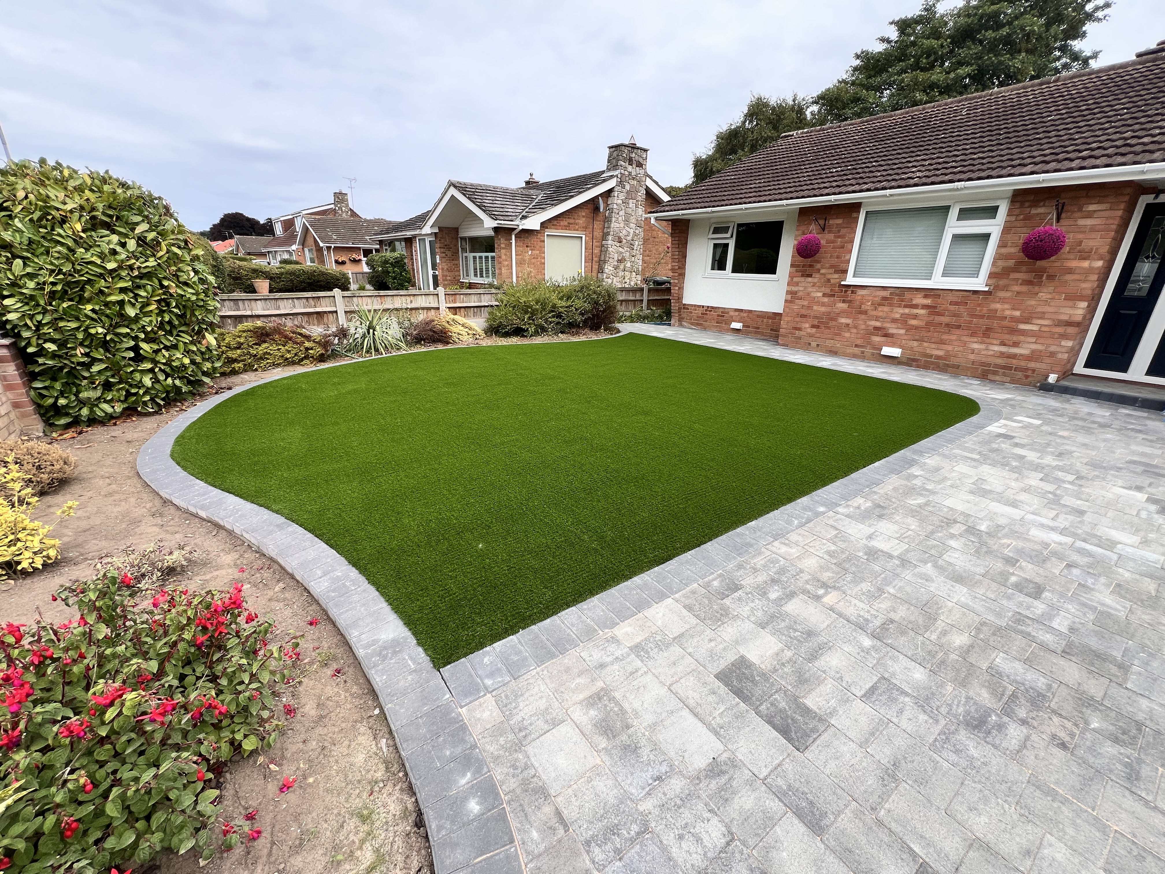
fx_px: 438
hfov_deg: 106.2
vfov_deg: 89.9
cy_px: 437
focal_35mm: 13
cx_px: 582
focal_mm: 1.57
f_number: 1.8
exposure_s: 1/652
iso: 32
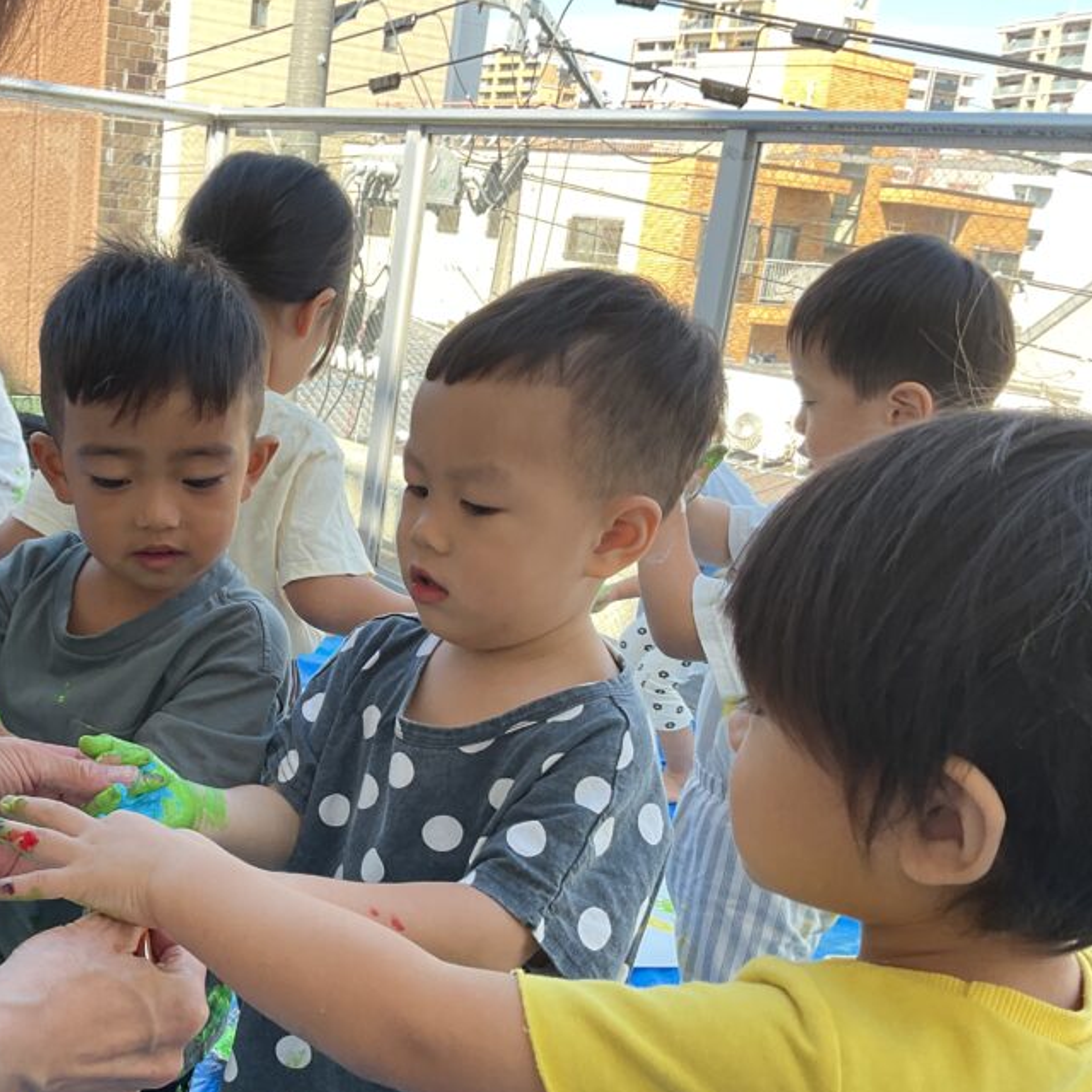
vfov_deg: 40.8
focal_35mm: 41
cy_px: 626
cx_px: 285
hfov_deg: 39.9
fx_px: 1463
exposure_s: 1/156
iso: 16
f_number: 1.8
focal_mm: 3
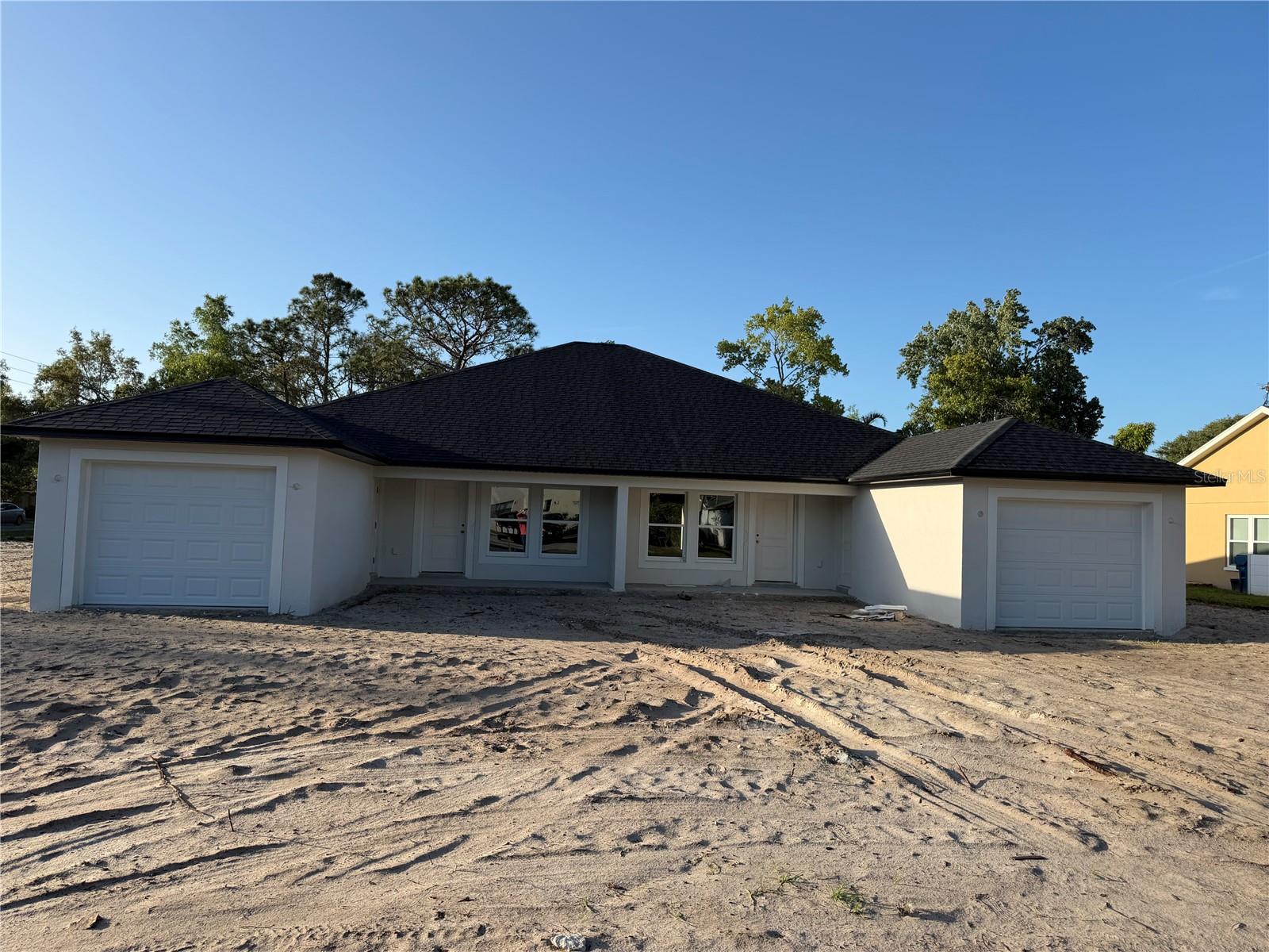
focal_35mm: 24
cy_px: 476
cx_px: 634
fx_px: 880
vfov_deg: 56.8
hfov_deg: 71.6
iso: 80
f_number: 1.78
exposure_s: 1/3021
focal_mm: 6.76
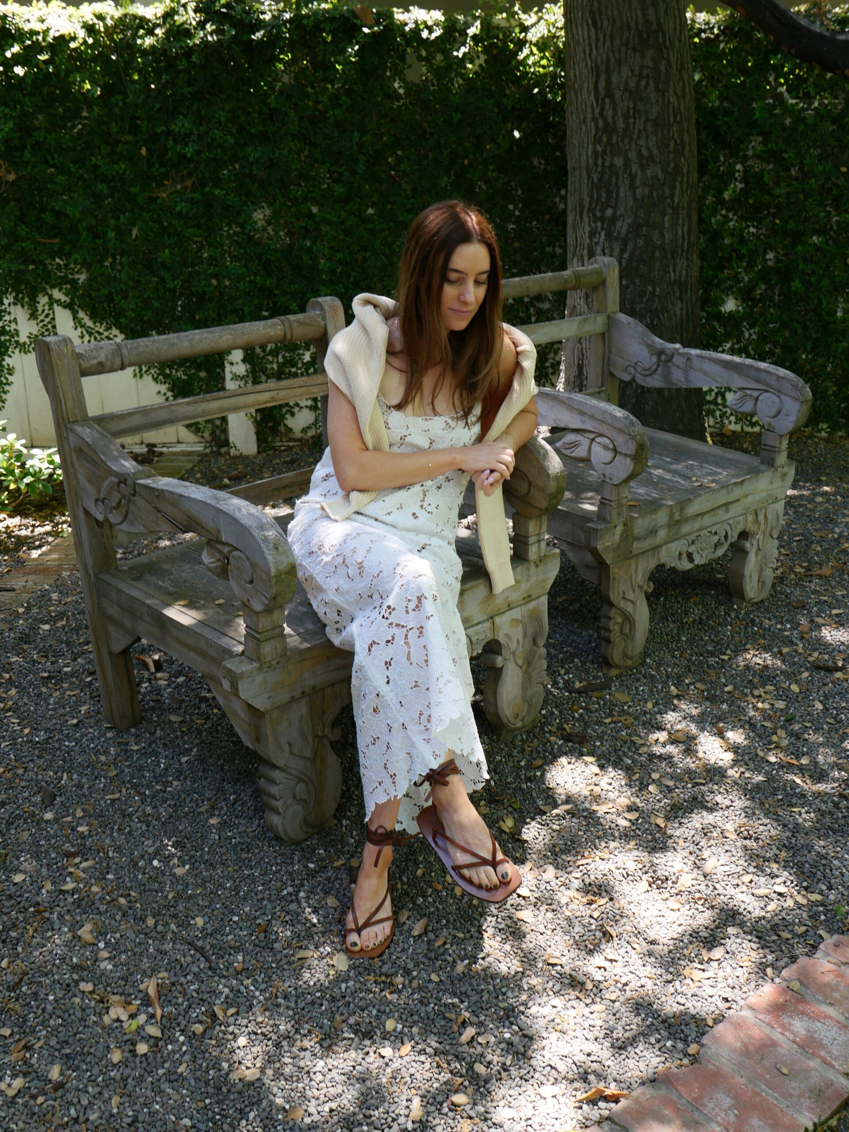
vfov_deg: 58.4
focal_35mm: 31
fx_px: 1014
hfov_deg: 45.4
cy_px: 566
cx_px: 424
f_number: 4
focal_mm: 13.9
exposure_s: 1/125
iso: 200
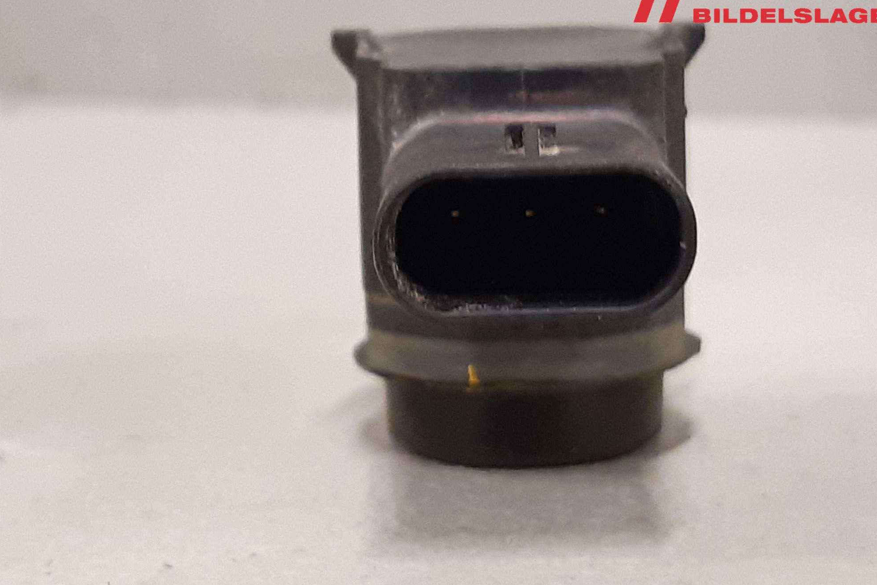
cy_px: 288
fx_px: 682
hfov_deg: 65.5
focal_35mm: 28
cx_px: 452
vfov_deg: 46.4
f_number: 1.7
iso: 200
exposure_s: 1/33
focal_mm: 3.93
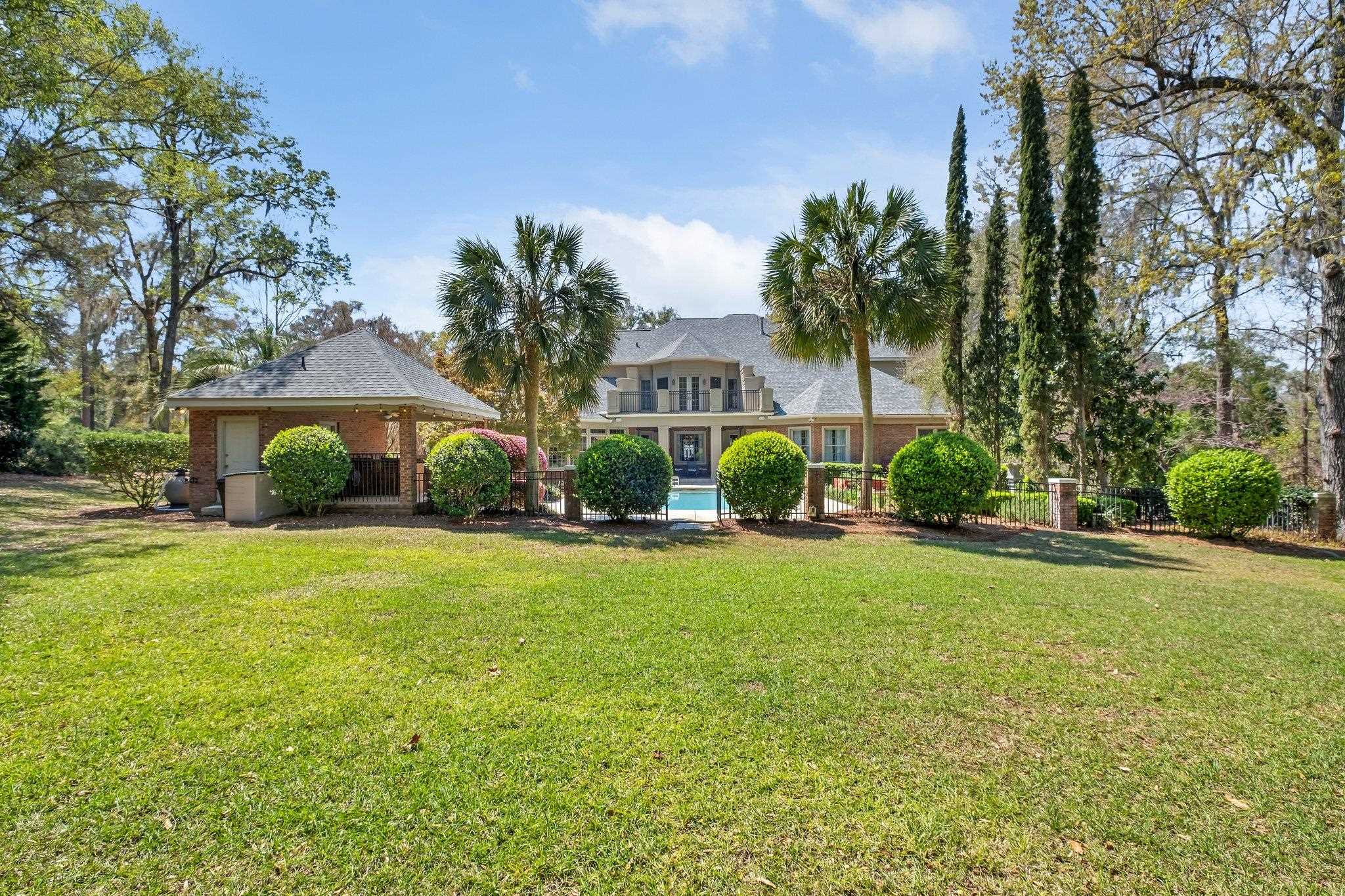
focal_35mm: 15
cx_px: 672
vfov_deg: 77.3
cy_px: 448
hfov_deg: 100.4
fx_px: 560
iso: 250
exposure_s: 1/340
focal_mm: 10
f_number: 8
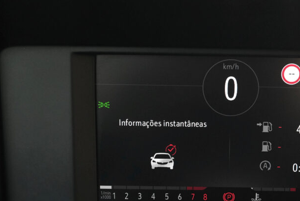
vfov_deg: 21.1
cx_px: 227
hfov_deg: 30.8
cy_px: 152
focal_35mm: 64
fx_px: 534
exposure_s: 1/160
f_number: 9
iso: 2000
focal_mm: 25.6
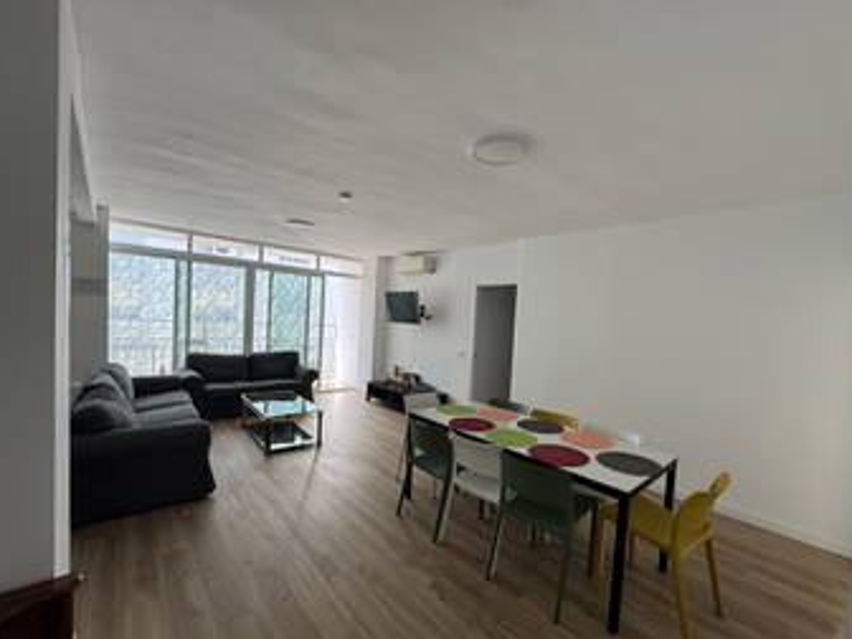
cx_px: 446
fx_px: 369
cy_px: 335
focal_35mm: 15
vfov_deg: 81.7
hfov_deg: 98.1
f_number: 2.2
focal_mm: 2.22
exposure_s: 1/99
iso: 64
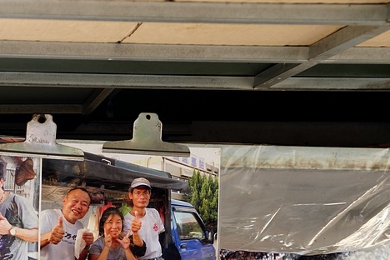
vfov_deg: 12.9
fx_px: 1137
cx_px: 63
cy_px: 264
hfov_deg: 19.2
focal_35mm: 105
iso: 100
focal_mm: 32
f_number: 5
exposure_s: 1/80
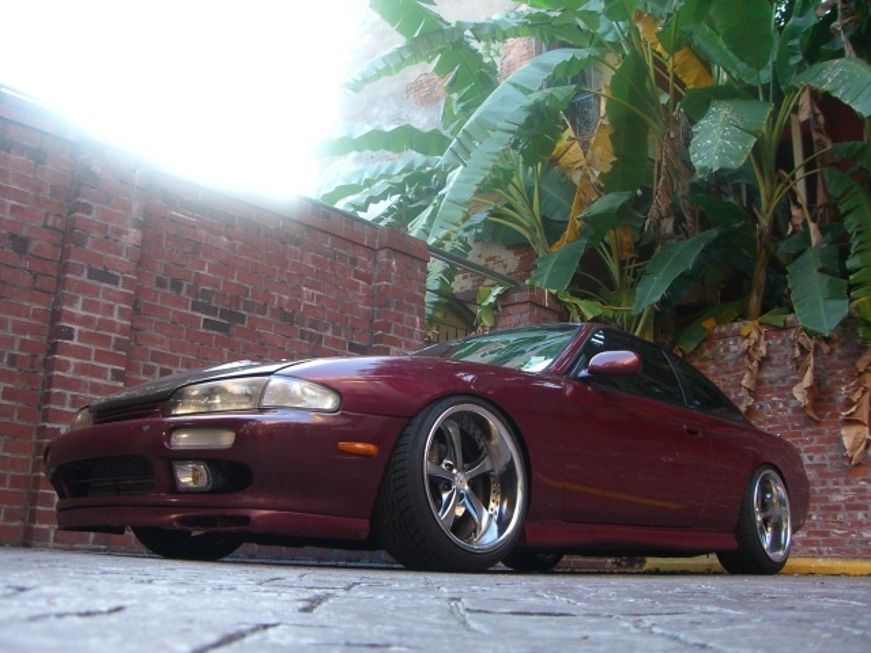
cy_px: 326
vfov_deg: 37.7
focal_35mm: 38
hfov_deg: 49.0
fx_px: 956
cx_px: 436
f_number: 2.7
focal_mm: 6.2
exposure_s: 1/40
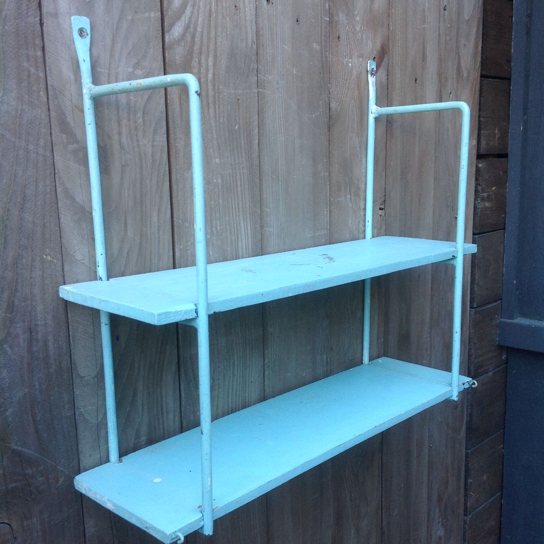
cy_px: 292
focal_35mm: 42
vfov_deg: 40.0
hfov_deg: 40.0
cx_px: 276
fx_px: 747
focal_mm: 4.28
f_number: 2.4
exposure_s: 1/60
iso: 50
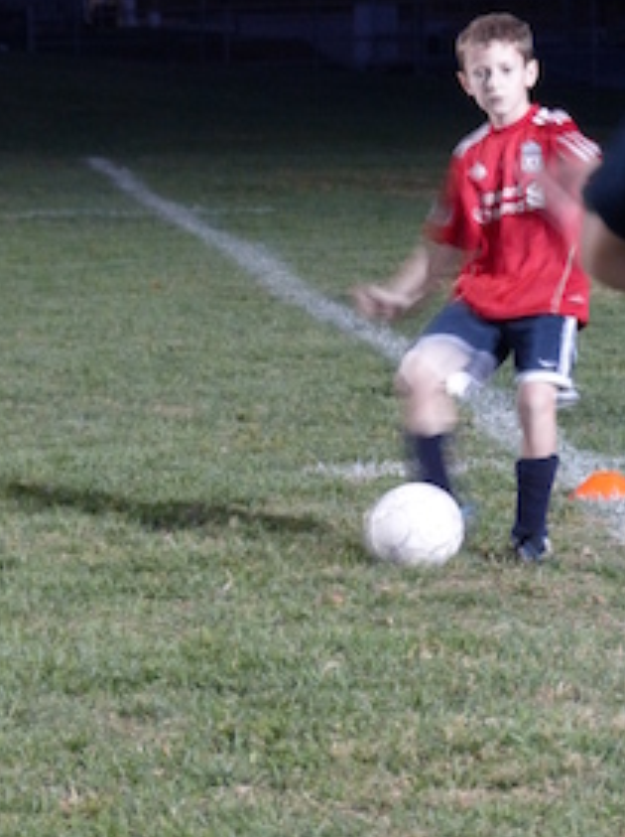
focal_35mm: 221
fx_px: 5332
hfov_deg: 6.7
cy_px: 429
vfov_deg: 9.0
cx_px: 375
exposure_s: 1/15
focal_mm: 27.8
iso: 400
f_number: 2.8
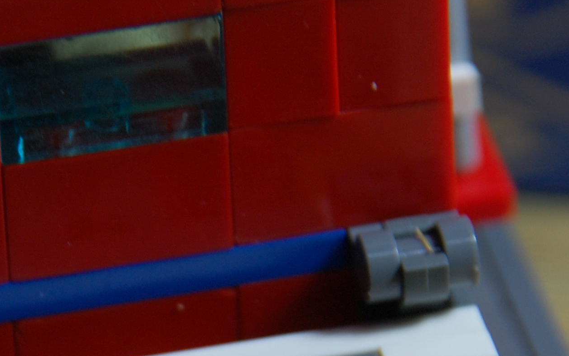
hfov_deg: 2.9
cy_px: 391
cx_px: 151
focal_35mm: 732
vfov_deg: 1.8
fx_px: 11354
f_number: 6.3
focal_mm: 200
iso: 400
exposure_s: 1/60
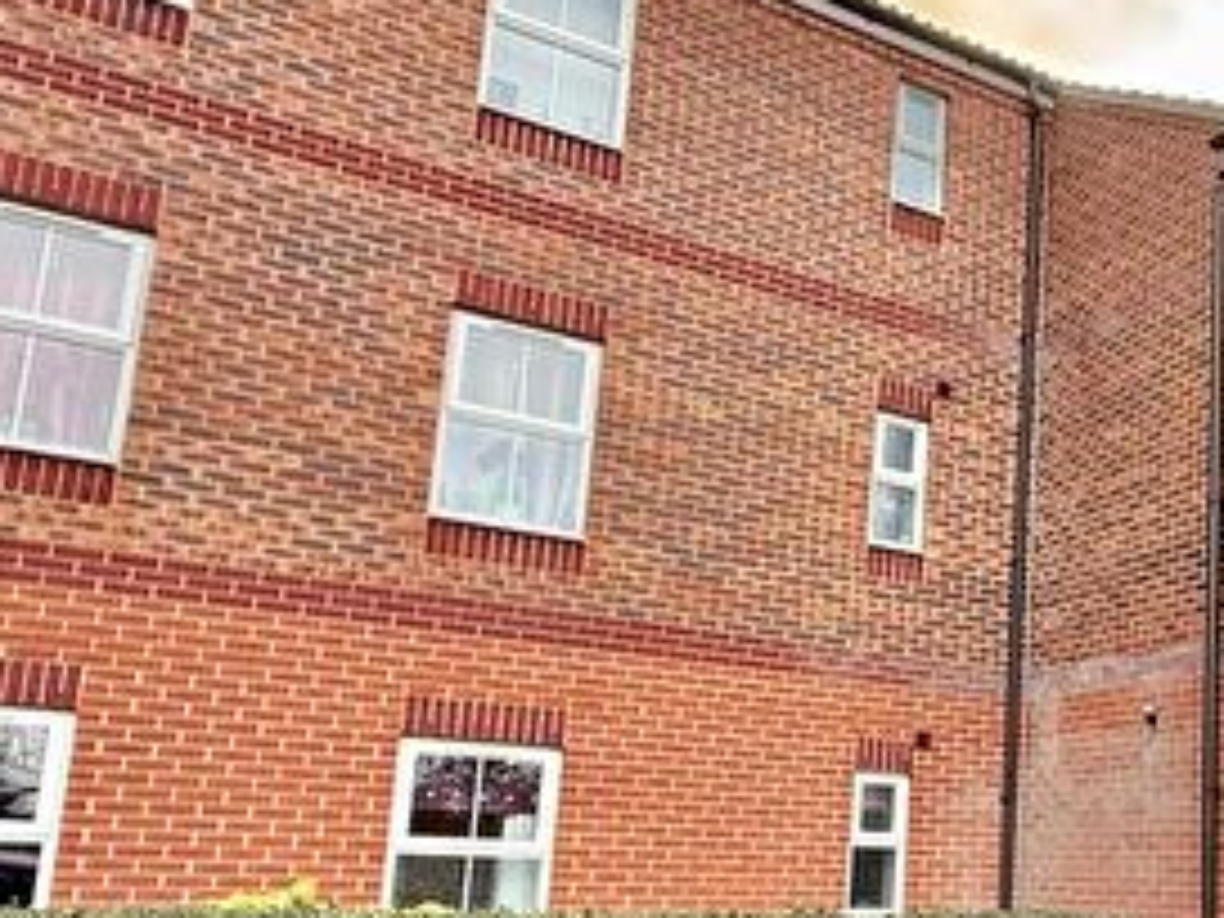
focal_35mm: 36
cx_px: 1116
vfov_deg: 38.9
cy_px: 650
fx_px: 1273
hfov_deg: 46.1
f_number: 2.2
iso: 64
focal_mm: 2.22
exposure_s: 1/297
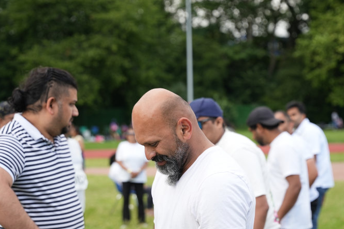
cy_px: 172
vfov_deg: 16.8
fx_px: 772
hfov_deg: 25.1
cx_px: 185
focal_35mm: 81
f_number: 2.8
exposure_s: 1/1000
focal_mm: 52.5
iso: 250
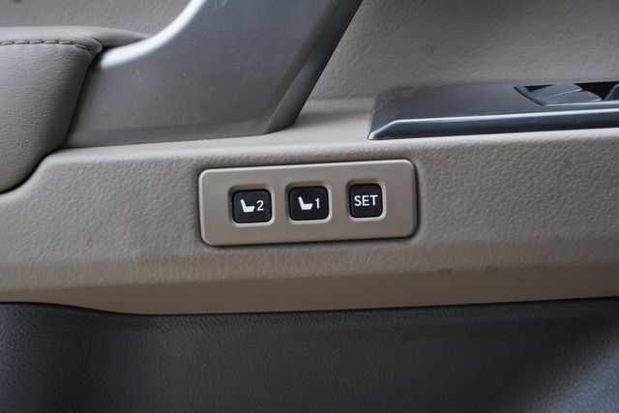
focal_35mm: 42
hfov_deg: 46.4
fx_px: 722
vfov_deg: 31.9
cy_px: 206
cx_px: 310
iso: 160
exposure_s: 1/15
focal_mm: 28
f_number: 13
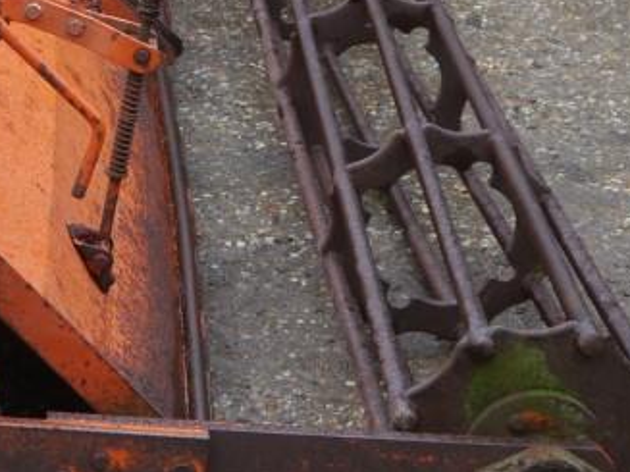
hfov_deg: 16.4
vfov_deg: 12.2
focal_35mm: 119
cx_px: 102
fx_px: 2165
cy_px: -42
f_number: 4.2
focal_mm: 19
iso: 160
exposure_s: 1/80
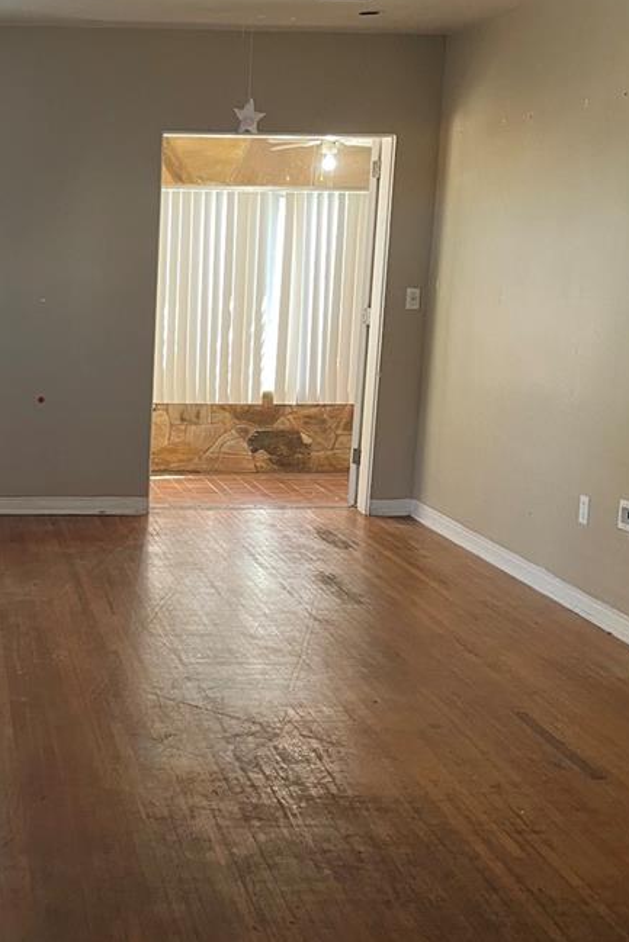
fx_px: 1310
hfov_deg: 25.7
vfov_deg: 39.6
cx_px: 1
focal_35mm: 50
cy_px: 482
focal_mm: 5.1
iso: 125
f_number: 1.6
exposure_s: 1/60
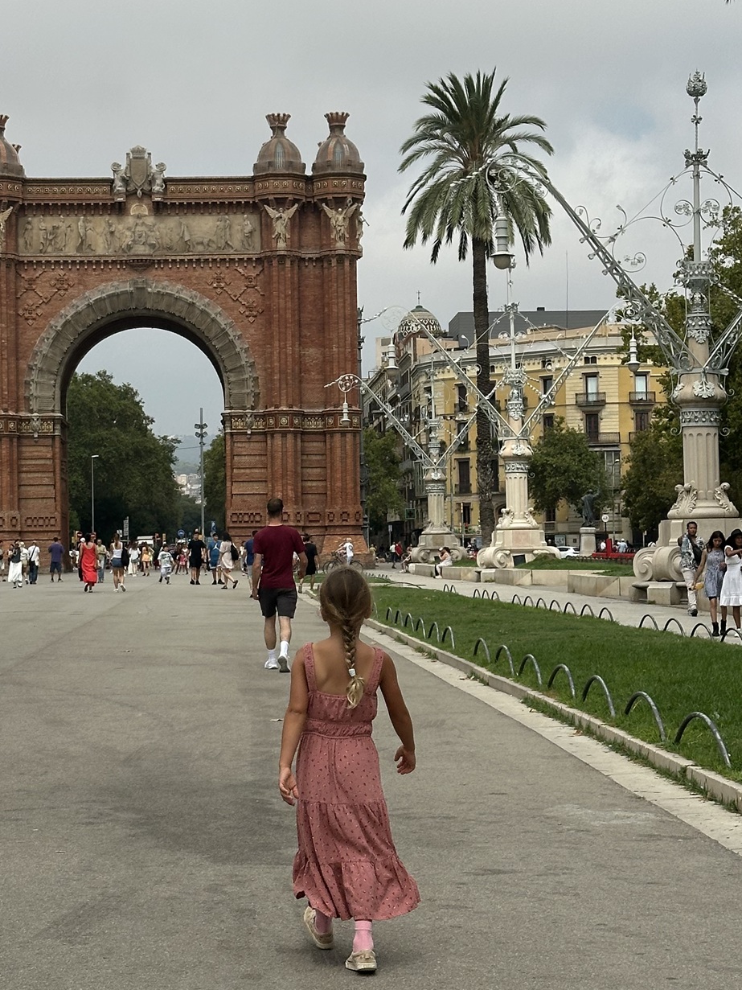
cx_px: 281
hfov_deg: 18.9
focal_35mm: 78
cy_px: 454
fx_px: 2230
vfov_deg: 25.0
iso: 64
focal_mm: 6.86
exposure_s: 1/6211
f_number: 1.78
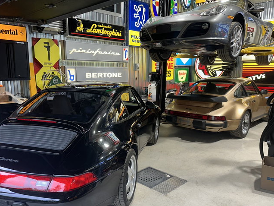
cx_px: 118
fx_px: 230
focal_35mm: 29
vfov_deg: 48.1
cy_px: 116
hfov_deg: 61.4
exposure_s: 1/120
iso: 125
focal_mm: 6.86
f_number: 1.78
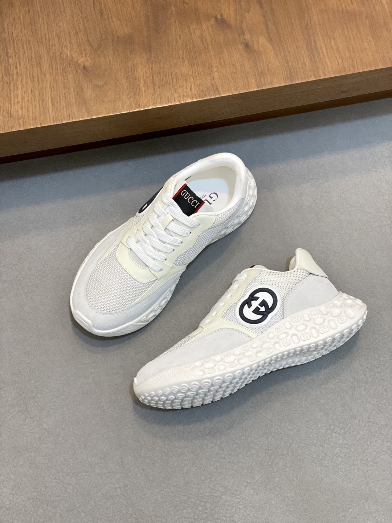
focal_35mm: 52
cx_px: 196
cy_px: 262
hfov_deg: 28.0
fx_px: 785
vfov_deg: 36.8
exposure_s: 1/100
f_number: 2
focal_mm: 6
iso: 80
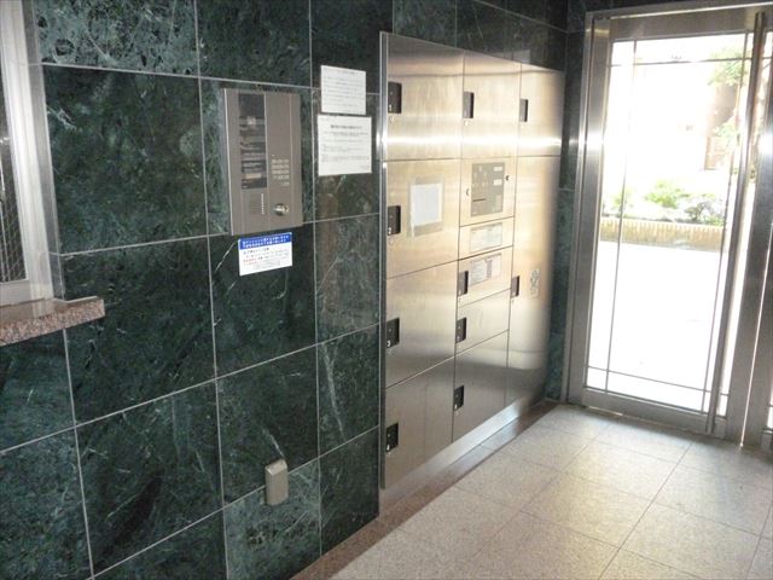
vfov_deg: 49.7
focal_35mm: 28
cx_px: 386
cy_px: 290
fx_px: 625
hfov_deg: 63.4
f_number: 3.1
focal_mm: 5
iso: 1000
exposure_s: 1/60
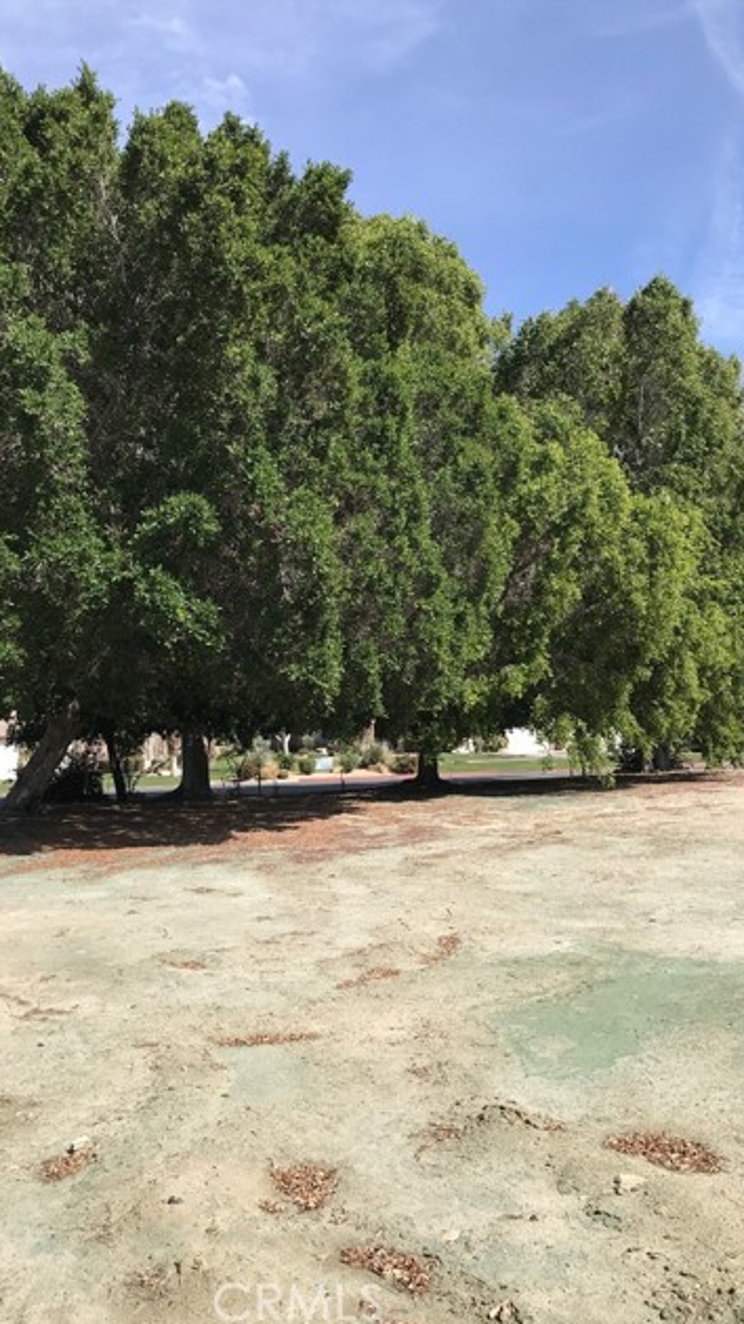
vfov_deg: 62.6
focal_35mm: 31
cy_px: 660
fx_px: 1088
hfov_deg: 37.6
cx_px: 307
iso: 20
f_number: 1.8
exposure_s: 1/1916
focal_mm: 3.99
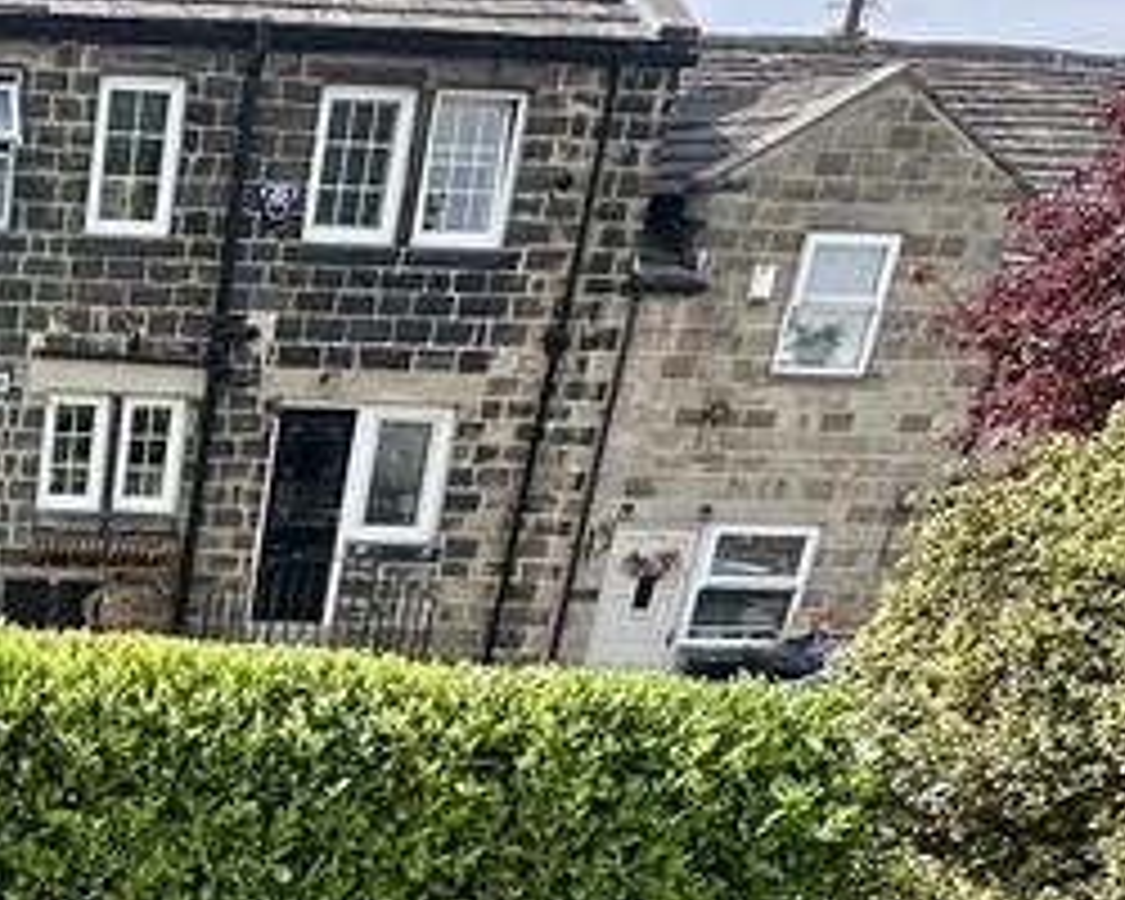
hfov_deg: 29.0
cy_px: 1170
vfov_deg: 23.9
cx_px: -225
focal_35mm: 56
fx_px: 1865
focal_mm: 2.22
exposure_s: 1/606
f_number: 2.2
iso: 40
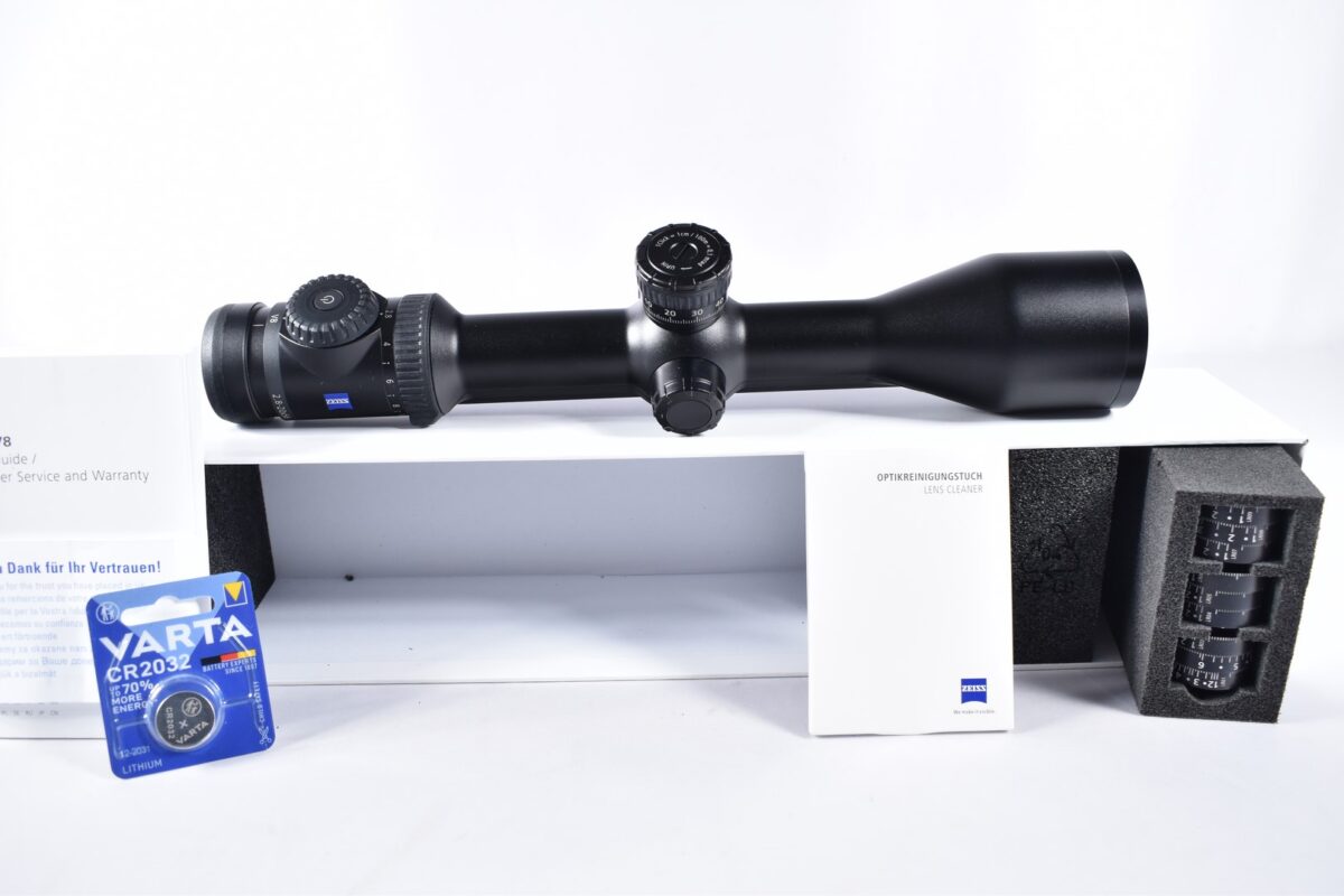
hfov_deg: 59.5
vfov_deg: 41.7
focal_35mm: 32
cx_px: 672
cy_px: 448
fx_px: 1176
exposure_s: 1/60
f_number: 5
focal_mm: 21
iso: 640
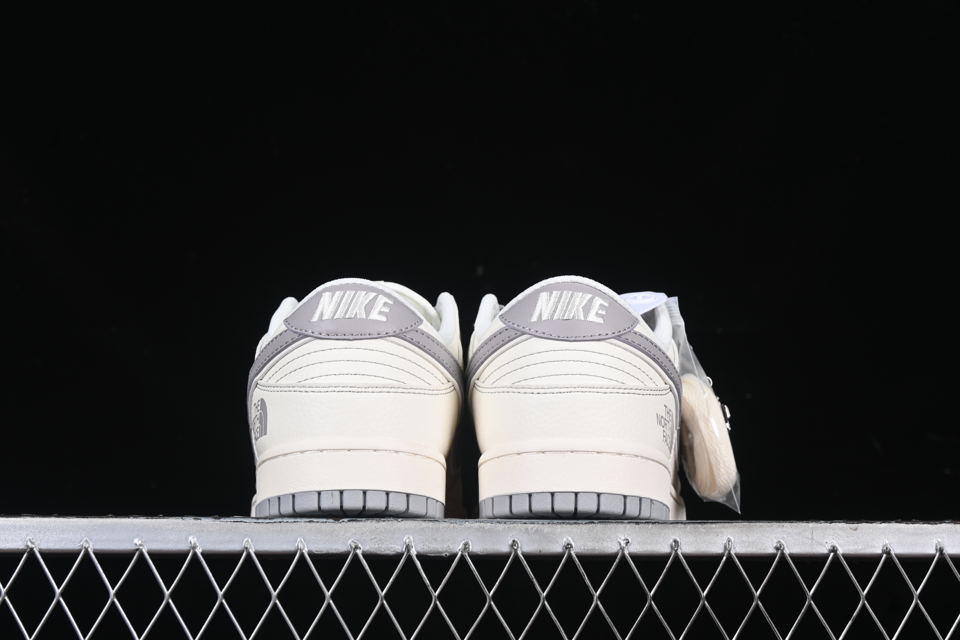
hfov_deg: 27.0
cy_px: 320
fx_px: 2000
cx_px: 480
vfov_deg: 18.2
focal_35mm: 75
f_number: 8
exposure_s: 1/80
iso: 160
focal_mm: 50
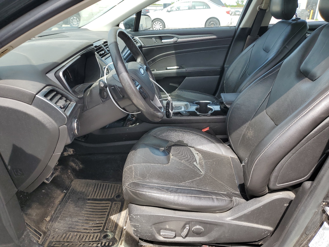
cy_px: 124
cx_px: 164
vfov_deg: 53.1
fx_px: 247
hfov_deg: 67.3
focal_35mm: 26
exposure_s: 1/714
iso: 50
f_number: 1.5
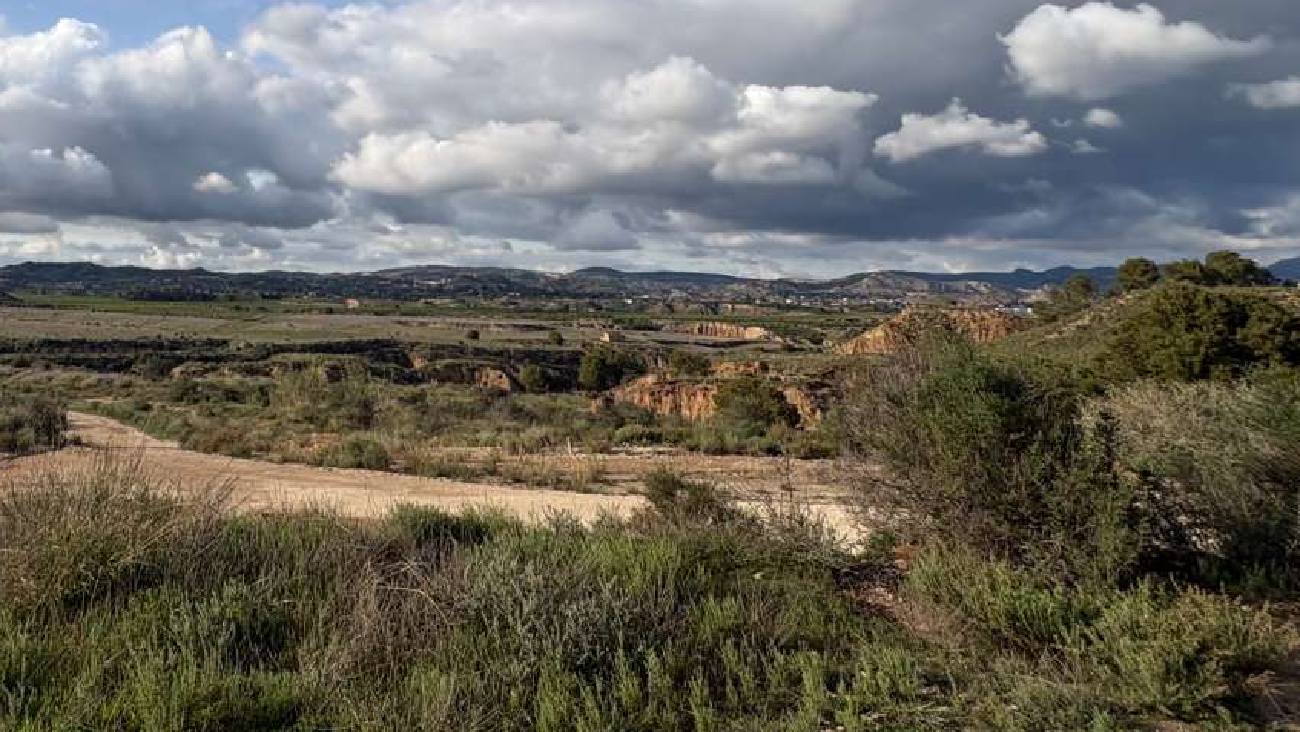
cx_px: 302
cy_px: 64
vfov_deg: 39.6
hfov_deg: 65.0
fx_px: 931
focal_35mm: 27
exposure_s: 1/2674
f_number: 2.2
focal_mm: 2.22
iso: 50
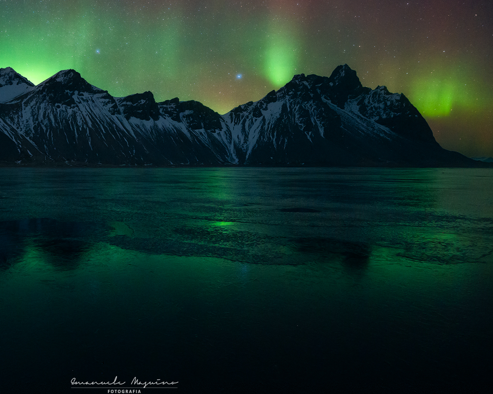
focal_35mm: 22
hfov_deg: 70.2
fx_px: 321
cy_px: 135
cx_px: 125
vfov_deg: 61.8
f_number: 4
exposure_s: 30
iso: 4000
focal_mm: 14
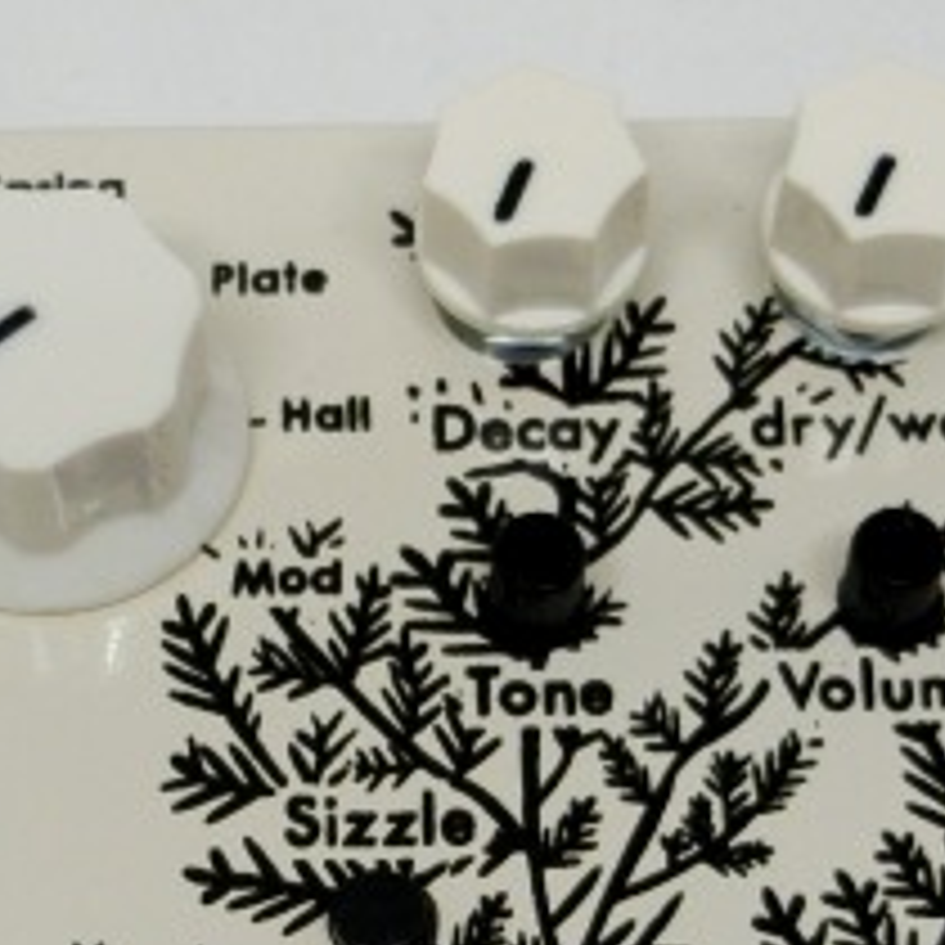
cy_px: 968
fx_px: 4324
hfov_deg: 12.4
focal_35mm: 140
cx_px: 279
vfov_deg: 12.3
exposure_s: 1/125
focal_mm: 9.3
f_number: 4.7
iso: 125
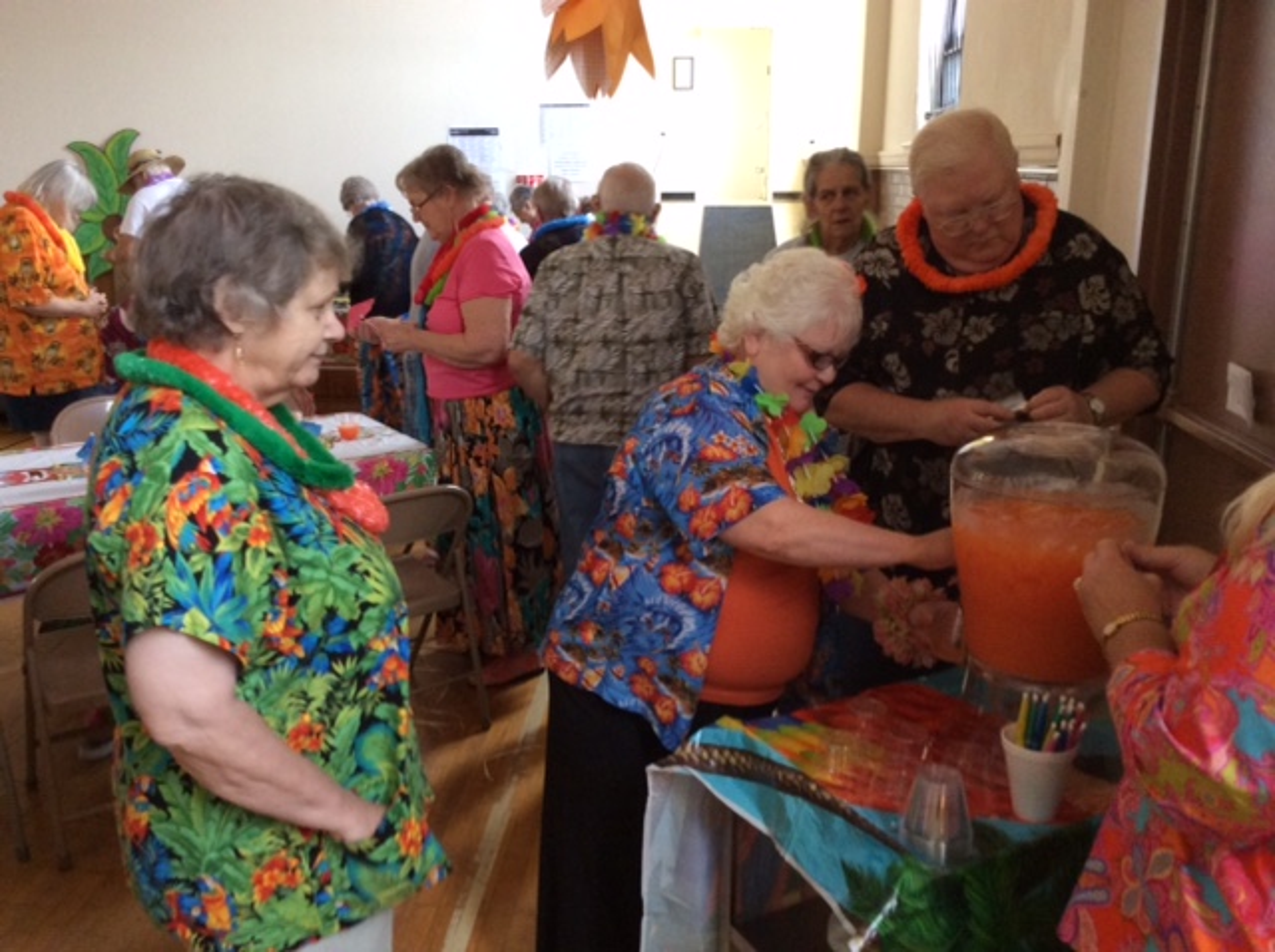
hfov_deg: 56.9
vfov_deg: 44.1
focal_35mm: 32
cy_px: 476
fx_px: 1177
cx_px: 638
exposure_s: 1/24
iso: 125
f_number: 2.4
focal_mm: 3.3
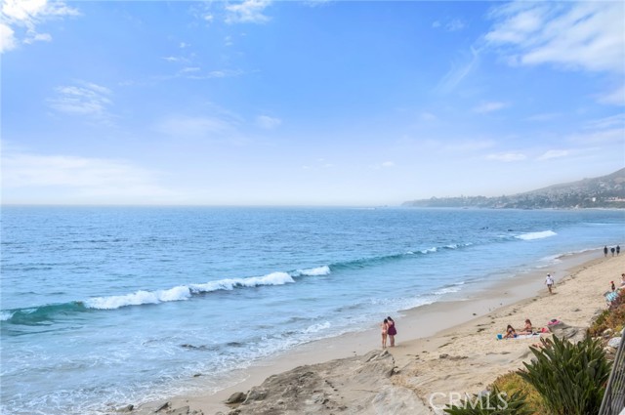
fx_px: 607
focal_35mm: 35
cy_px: 208
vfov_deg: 37.8
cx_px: 312
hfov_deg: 54.5
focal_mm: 35
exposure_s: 1/200
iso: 80
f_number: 10
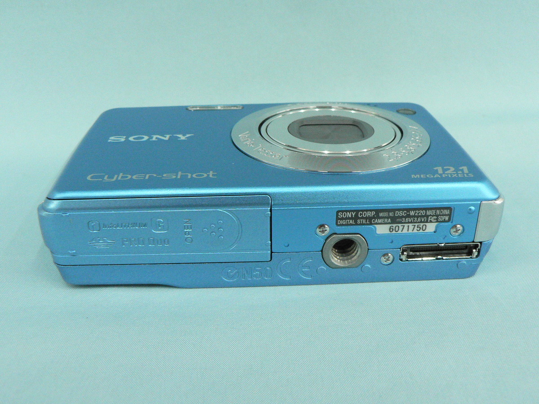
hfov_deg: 51.4
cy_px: 202
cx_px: 270
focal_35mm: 36
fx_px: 561
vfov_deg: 39.7
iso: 400
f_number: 4.5
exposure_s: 1/80
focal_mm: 6
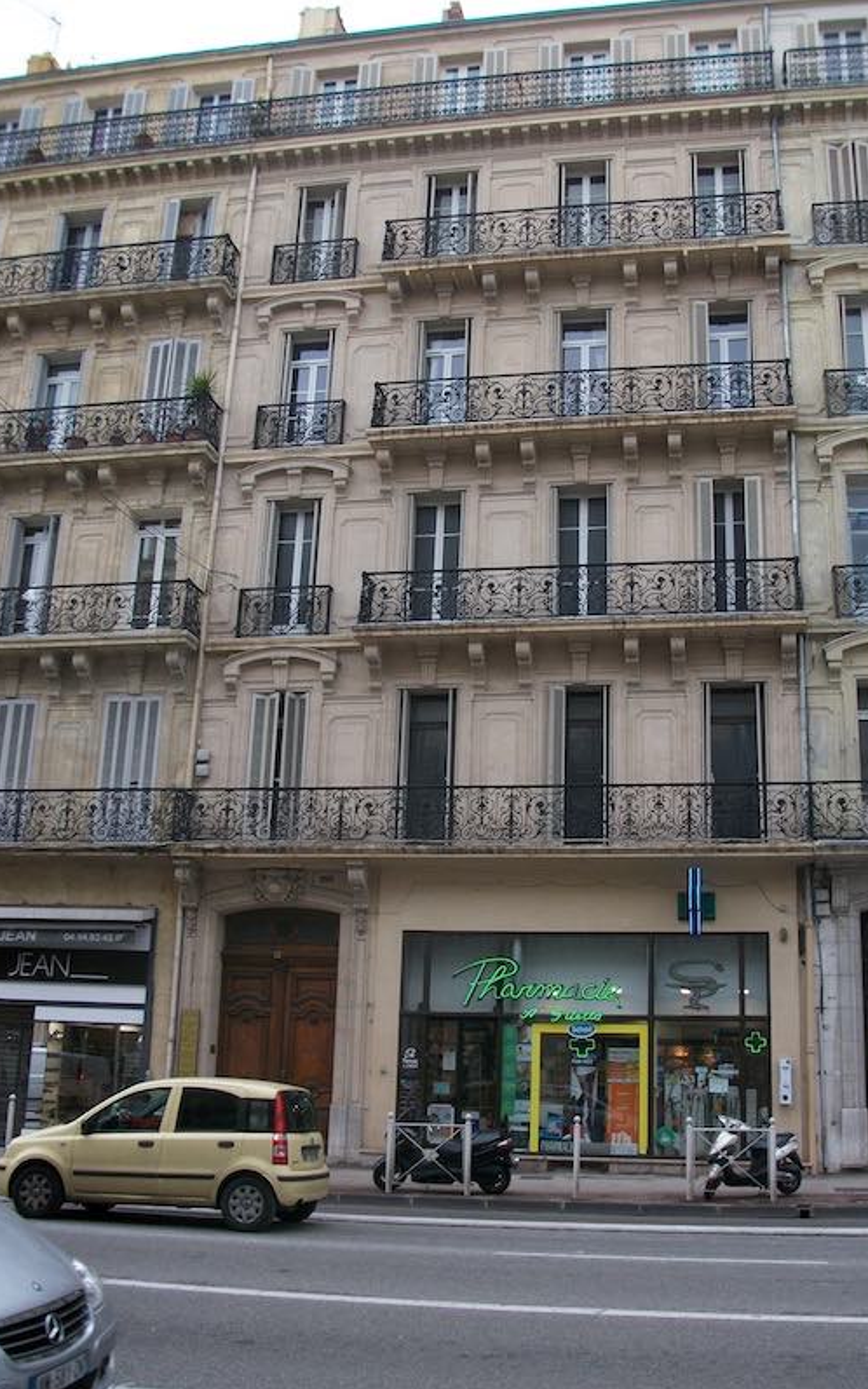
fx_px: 1249
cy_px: 694
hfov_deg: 38.3
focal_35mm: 33
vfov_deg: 58.1
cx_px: 486
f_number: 2.9
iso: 80
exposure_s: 1/177
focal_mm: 5.7
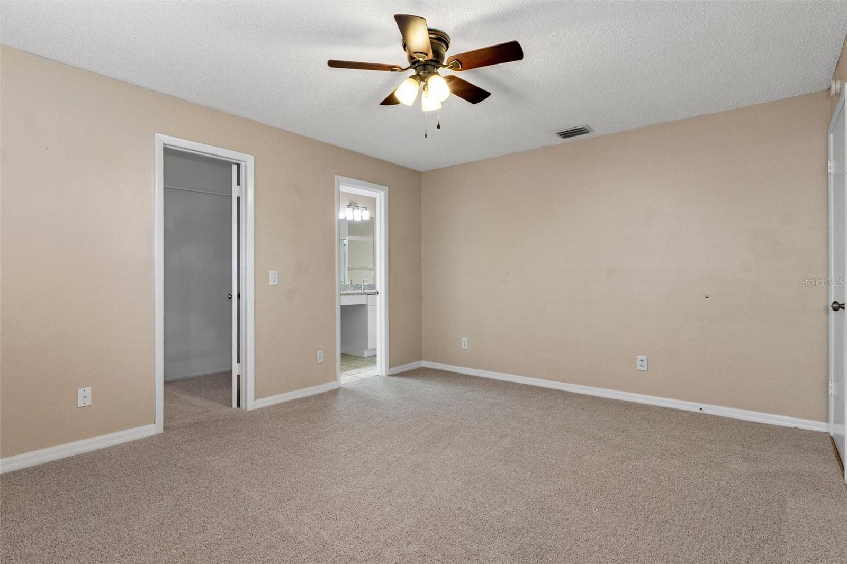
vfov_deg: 67.4
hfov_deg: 90.0
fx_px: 423
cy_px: 282
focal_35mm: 18
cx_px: 424
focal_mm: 12
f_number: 8
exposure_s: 1
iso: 320
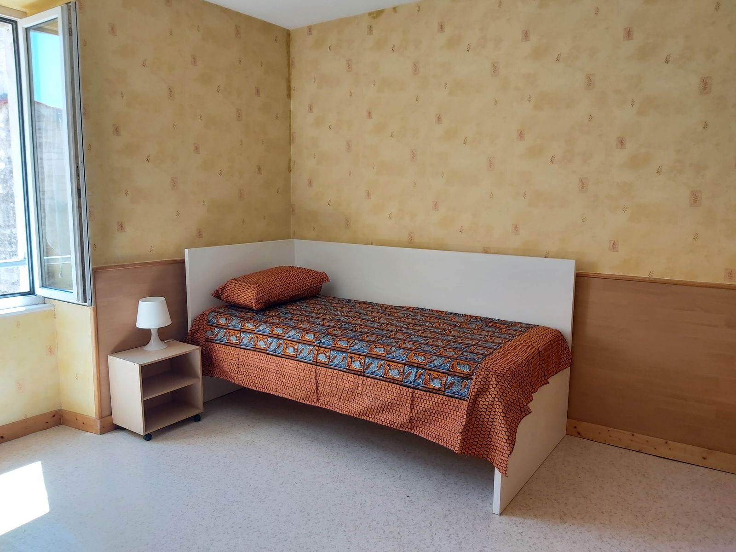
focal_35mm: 26
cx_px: 368
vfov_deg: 53.1
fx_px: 553
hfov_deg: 67.3
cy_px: 276
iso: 100
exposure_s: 1/100
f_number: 1.7
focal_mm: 3.92
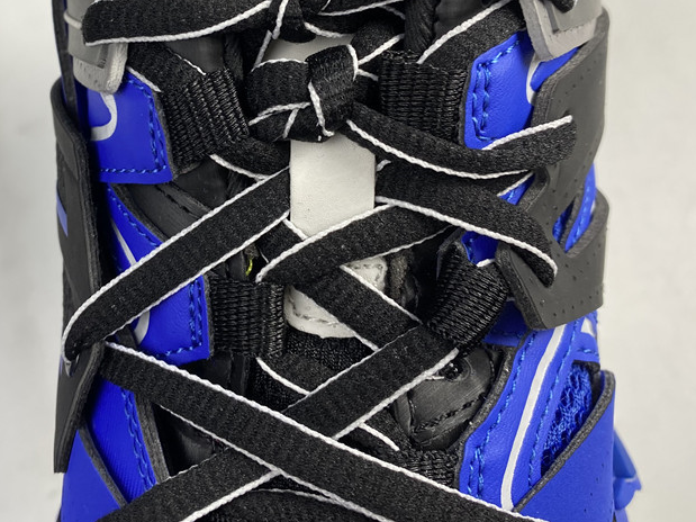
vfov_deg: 33.6
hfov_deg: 44.0
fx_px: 844
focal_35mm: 42
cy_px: 123
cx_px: 219
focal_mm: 4.25
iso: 80
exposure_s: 1/100
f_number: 1.8
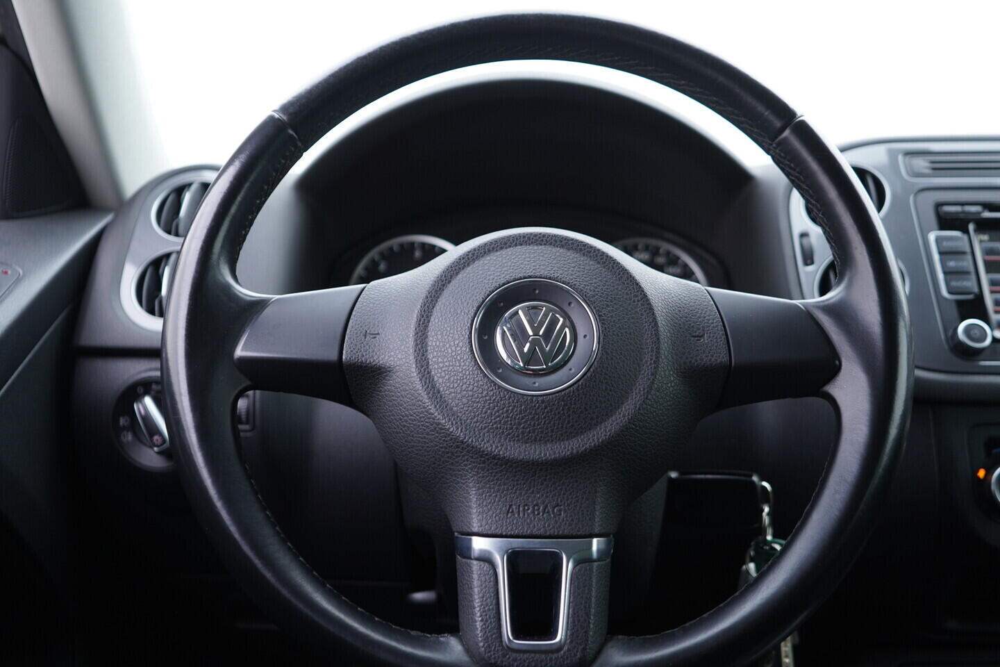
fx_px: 1000
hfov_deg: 53.1
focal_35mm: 36
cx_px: 500
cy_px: 334
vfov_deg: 36.9
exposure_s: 1/40
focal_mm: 24
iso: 250
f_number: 2.8
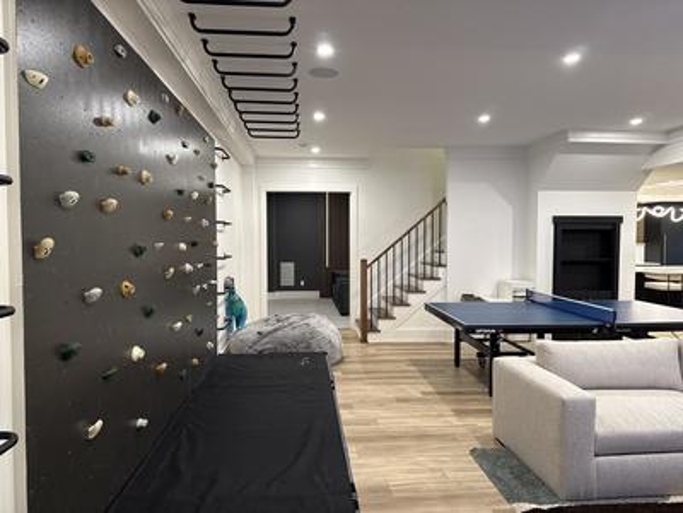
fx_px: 474
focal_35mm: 24
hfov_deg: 71.6
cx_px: 342
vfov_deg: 56.8
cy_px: 256
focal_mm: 6.76
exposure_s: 1/60
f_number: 1.78
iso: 200
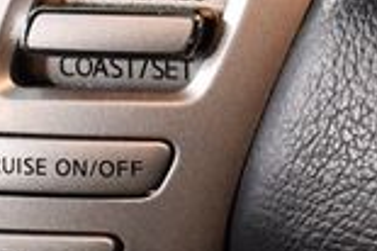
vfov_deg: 9.2
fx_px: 1559
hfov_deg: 13.8
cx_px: 263
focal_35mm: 149
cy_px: 205
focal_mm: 18
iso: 3200
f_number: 3.5
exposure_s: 1/125
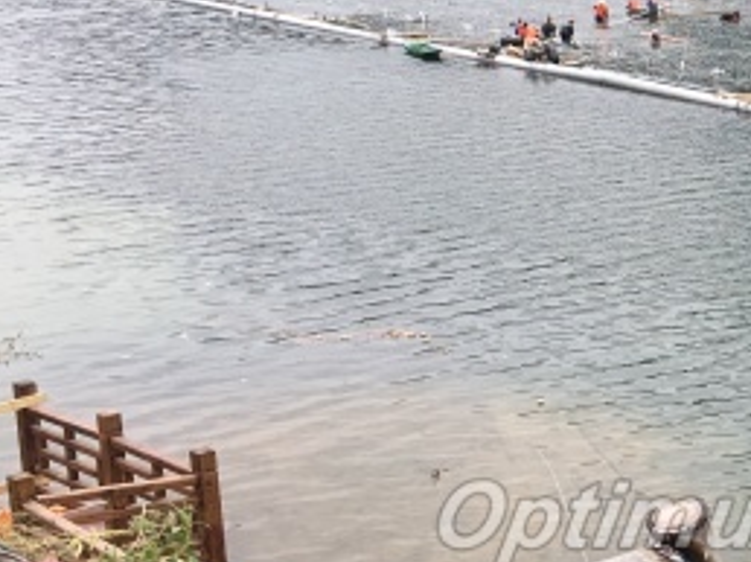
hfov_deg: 19.9
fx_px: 1951
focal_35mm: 90
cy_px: 349
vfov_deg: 16.4
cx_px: 996
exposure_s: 1/265
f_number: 2.2
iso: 25
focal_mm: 4.15
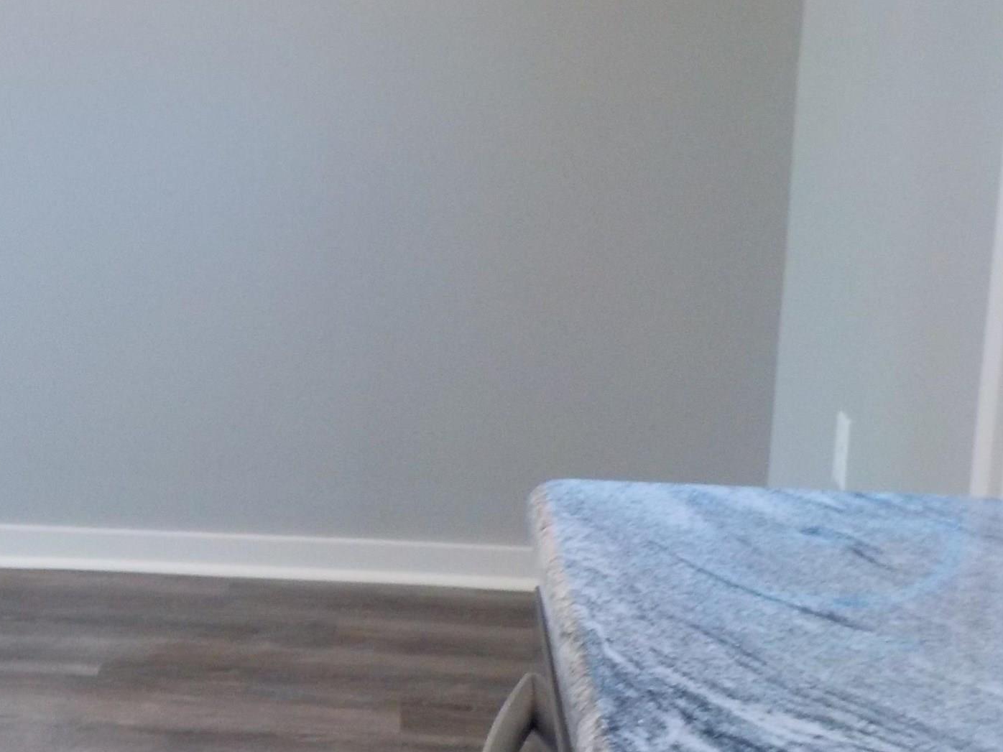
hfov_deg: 27.6
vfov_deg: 22.3
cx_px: -6
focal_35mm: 66
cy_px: 356
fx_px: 1912
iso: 200
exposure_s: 1/30
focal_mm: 4.1
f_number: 3.3
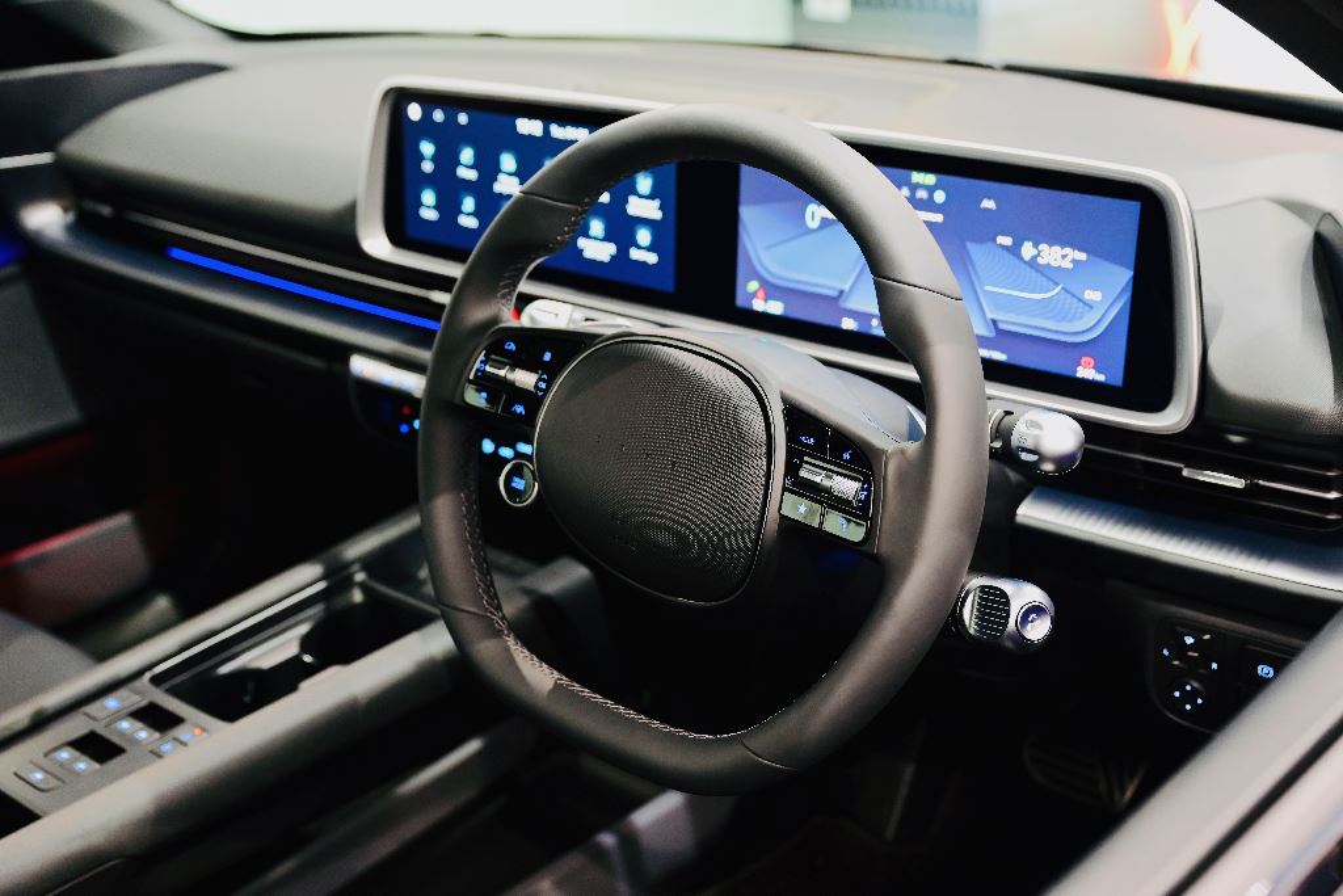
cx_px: 672
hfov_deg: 43.6
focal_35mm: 45
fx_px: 1679
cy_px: 448
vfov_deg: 29.9
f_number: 4
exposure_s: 1/25
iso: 1000
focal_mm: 45
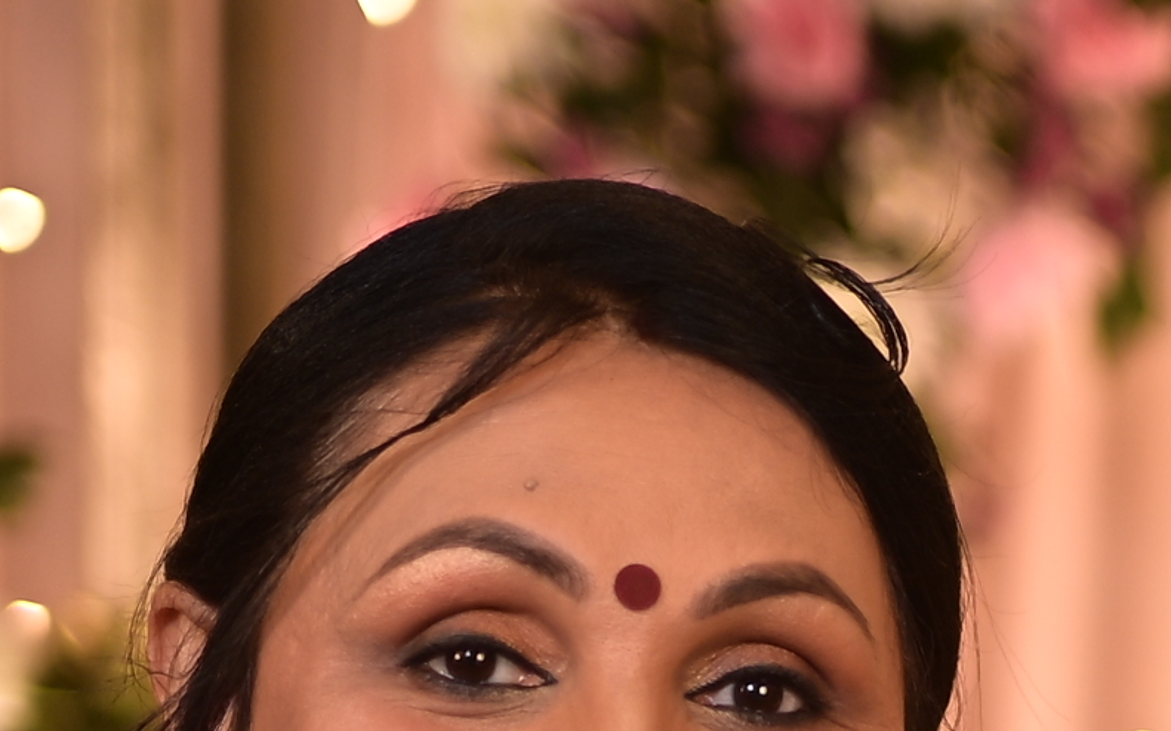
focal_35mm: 292
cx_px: 1967
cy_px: 1640
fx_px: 9317
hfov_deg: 7.0
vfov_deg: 4.4
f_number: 1.6
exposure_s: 1/320
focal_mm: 50
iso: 125
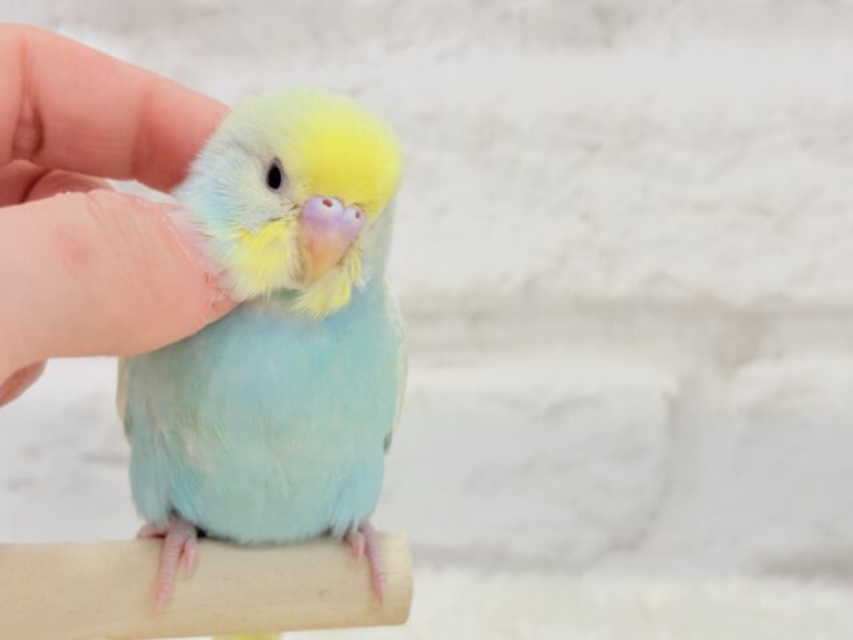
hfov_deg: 36.8
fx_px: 1281
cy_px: 320
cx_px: 426
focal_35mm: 52
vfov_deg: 28.0
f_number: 1.6
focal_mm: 5.96
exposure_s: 1/100
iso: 80
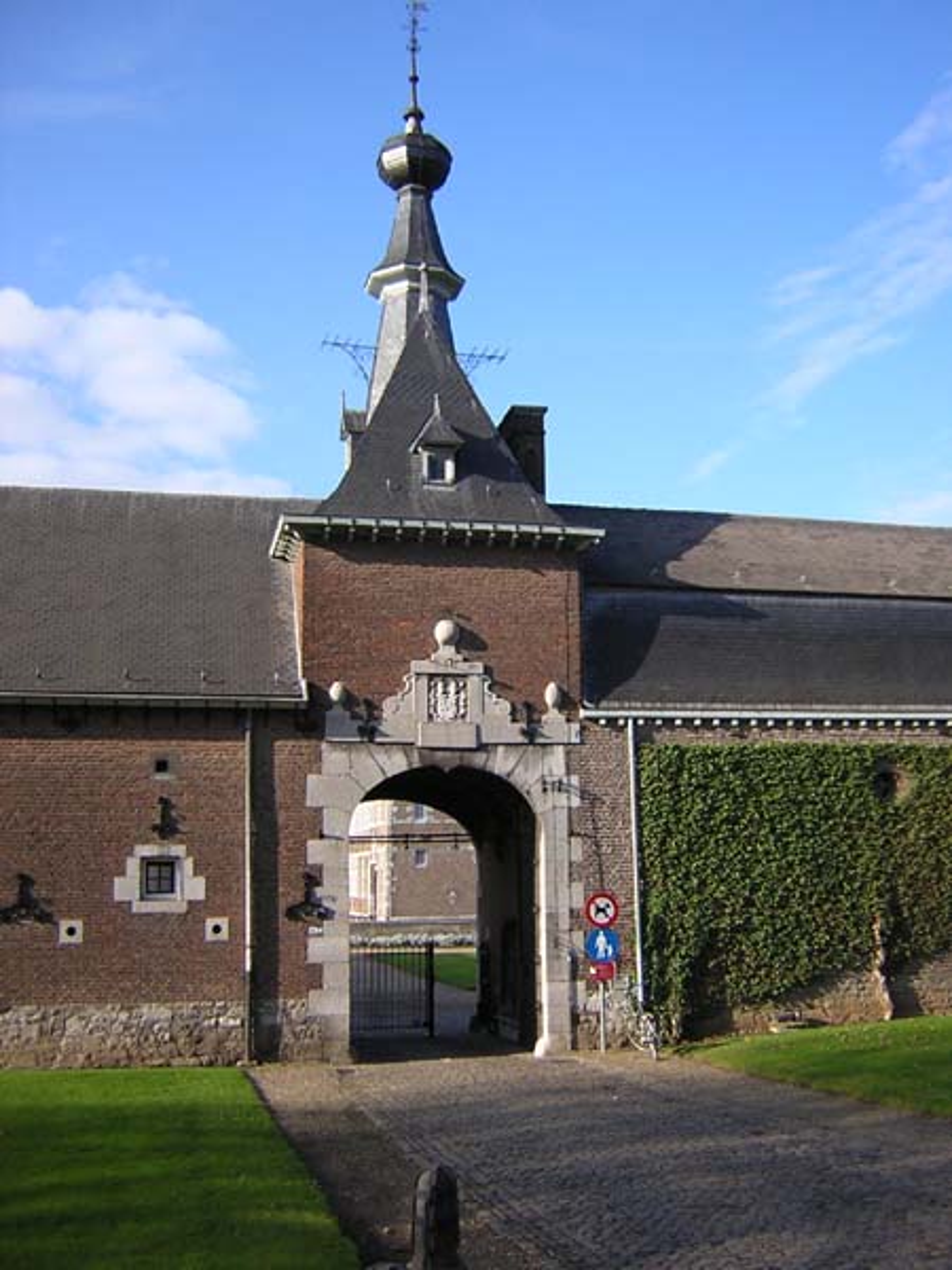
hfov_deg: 39.7
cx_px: 476
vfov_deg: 51.4
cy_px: 635
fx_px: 1320
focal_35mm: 36
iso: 100
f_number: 2.6
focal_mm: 4.7
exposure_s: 1/553
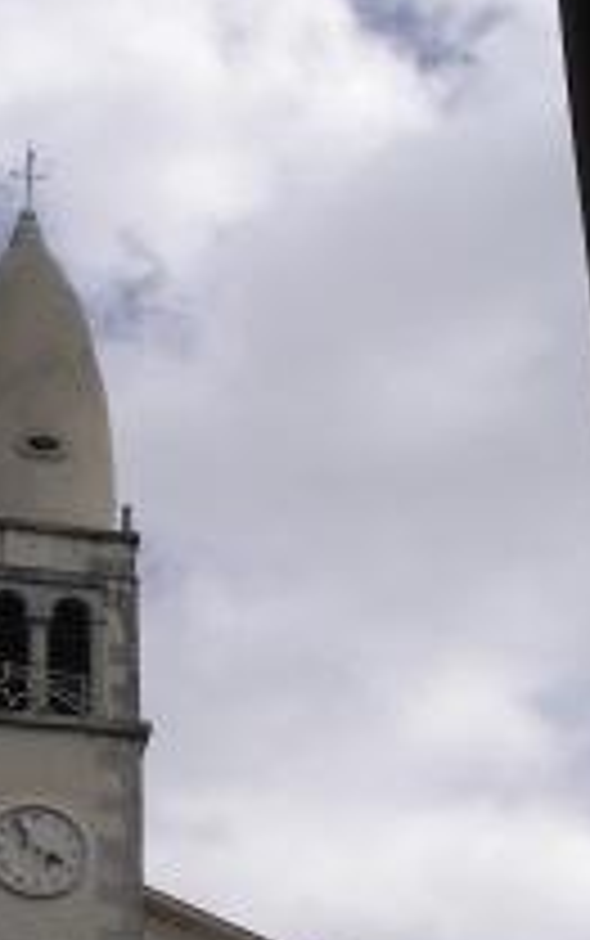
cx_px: 144
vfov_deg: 23.6
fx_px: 2157
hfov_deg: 15.5
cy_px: 929
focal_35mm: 84
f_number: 7.8
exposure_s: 1/320
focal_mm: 7.8
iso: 80
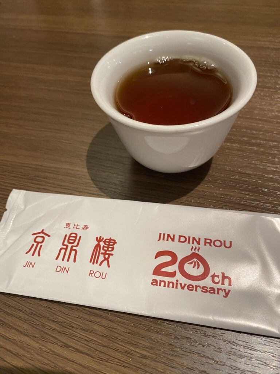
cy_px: 187
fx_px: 280
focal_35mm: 26
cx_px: 140
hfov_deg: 53.1
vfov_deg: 67.3
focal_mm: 4.25
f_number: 1.8
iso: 100
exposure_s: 1/60
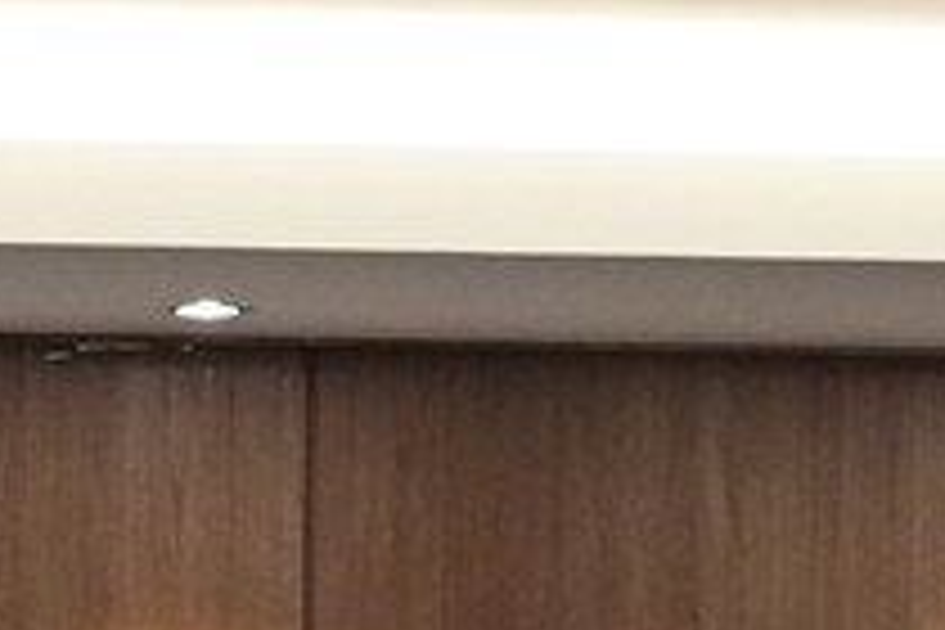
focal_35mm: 458
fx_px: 12022
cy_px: 979
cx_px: -36
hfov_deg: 4.5
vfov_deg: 3.0
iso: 1400
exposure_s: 1/80
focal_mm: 50
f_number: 6.3
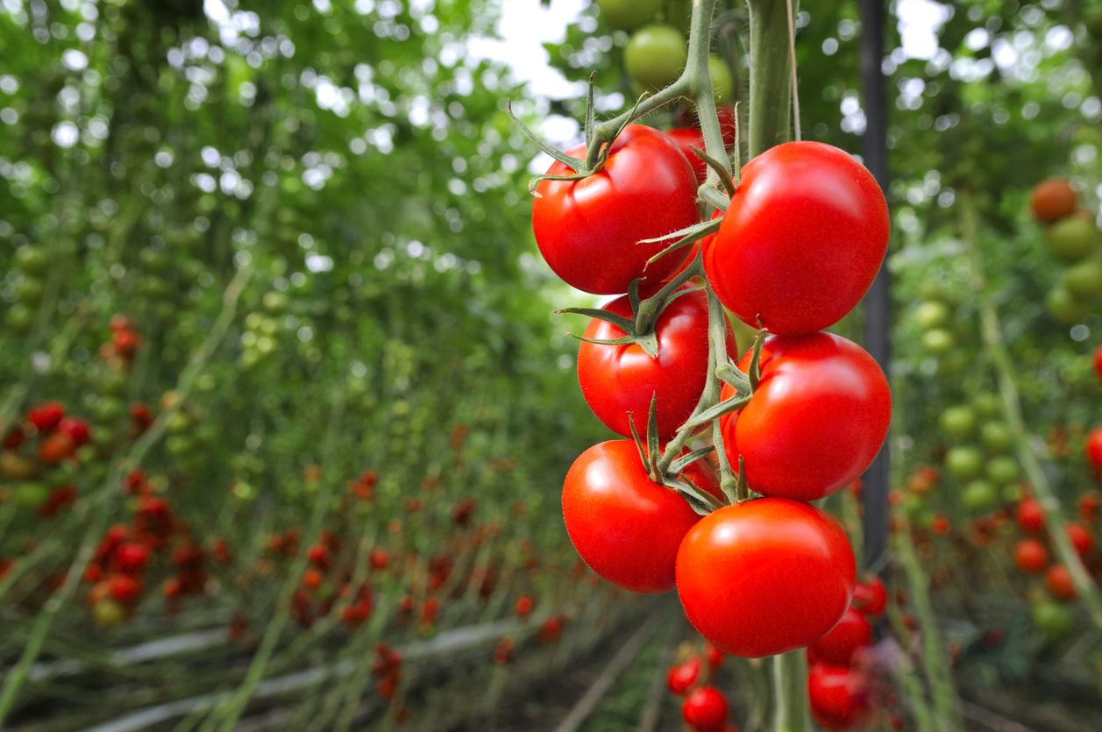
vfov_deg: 36.8
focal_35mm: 36
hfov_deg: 53.2
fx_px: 1101
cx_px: 551
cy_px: 366
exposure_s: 1/500
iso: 400
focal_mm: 24
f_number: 4.5
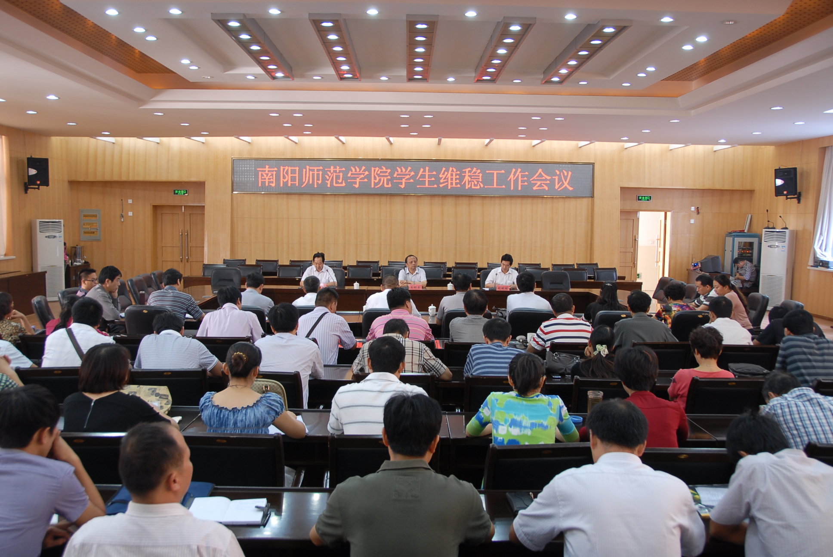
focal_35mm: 33
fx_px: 764
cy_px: 278
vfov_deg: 40.1
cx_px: 416
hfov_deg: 57.2
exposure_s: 1/10
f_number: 3.8
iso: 200
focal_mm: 22
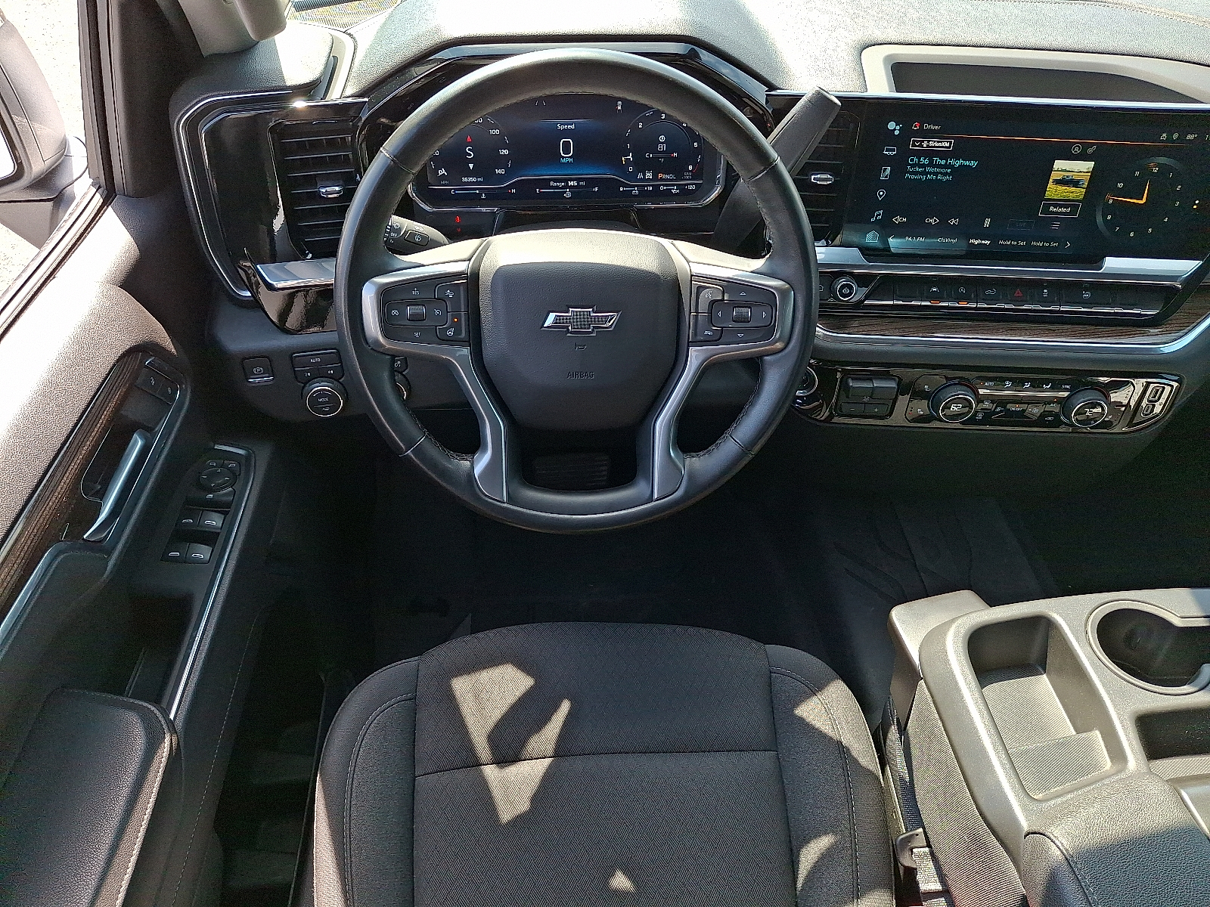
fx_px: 874
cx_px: 605
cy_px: 454
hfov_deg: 69.4
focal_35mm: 25
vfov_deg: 54.9
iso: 30
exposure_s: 1/294
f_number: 1.8
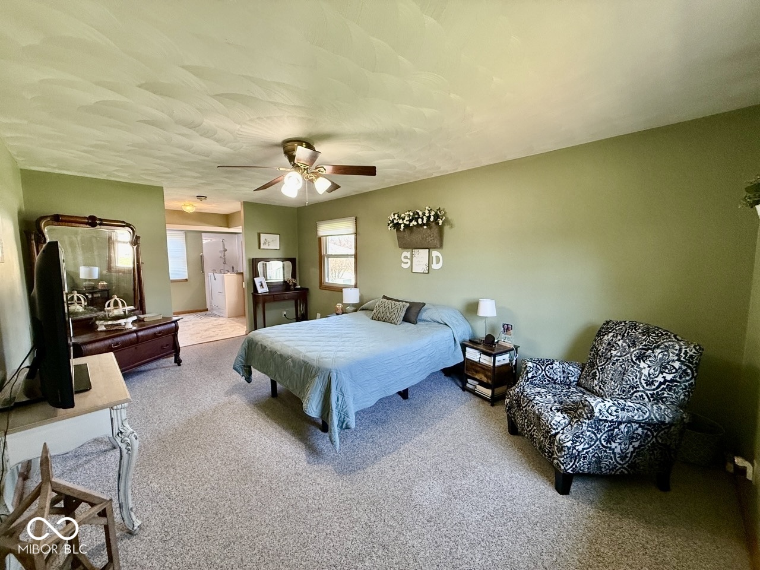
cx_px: 380
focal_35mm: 14
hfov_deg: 102.1
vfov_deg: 85.7
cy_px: 285
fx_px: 307
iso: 320
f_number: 2.2
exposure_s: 1/60
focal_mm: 2.22
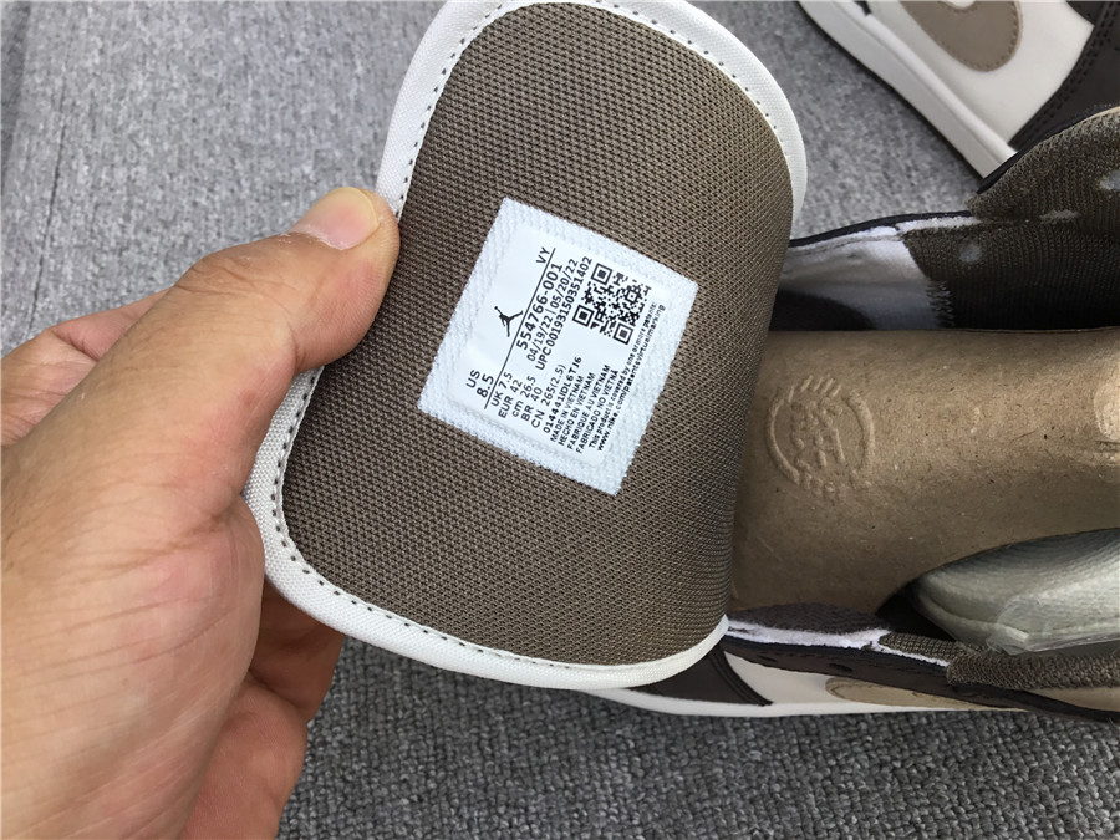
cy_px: 420
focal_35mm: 31
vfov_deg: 45.4
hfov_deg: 58.4
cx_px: 560
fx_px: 1003
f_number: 2.4
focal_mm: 3.3
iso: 25
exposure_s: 1/162
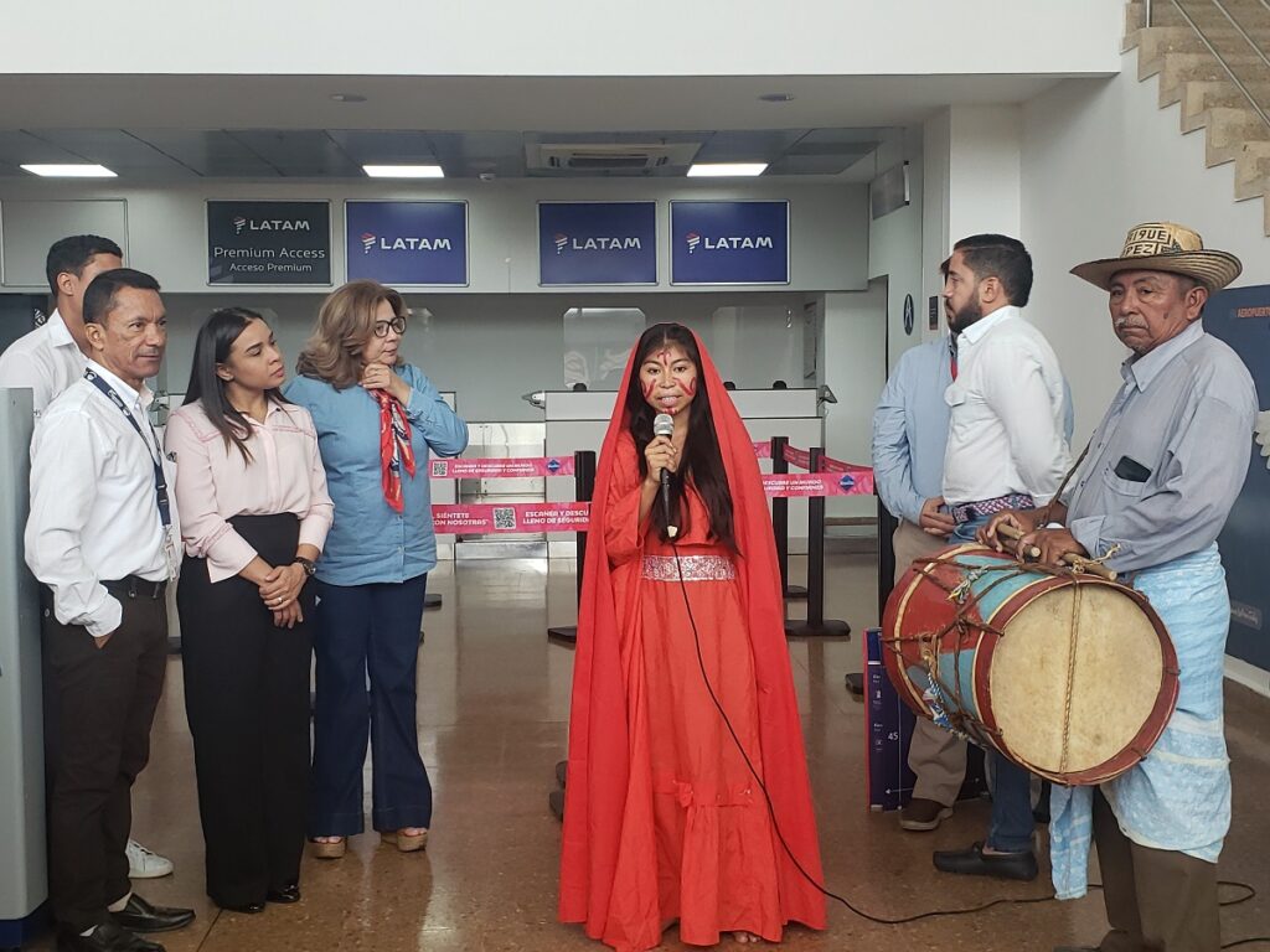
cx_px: 635
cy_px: 476
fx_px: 954
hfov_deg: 67.3
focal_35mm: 26
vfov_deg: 53.1
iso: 64
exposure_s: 1/60
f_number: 2.4
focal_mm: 4.3
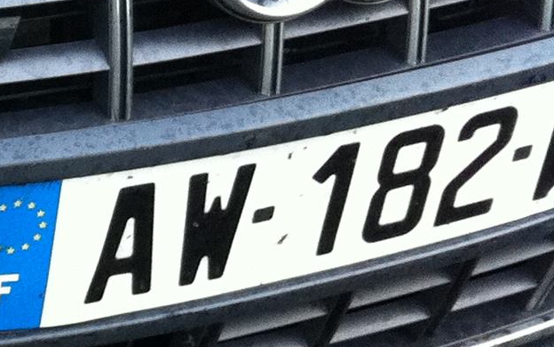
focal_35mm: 154
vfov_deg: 8.5
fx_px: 2325
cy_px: 80
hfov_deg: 12.0
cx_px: -583
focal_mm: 3.85
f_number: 2.8
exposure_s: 1/120
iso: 125
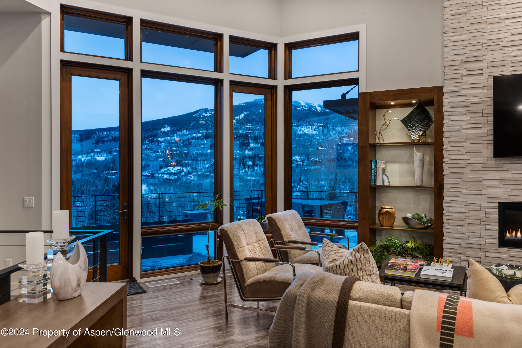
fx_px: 406
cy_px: 174
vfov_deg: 46.4
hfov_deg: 65.5
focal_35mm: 28
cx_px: 261
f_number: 7.1
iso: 100
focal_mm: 28
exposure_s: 2.5
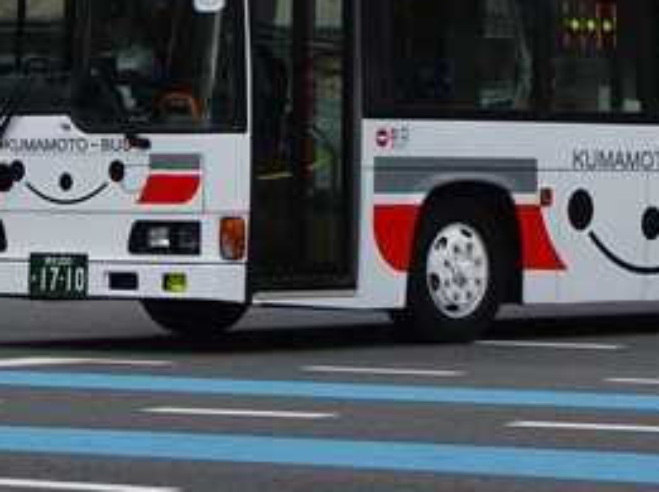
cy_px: 30
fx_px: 3365
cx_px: 555
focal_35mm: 177
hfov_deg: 11.1
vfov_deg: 8.3
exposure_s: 1/500
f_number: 5.6
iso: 320
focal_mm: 50
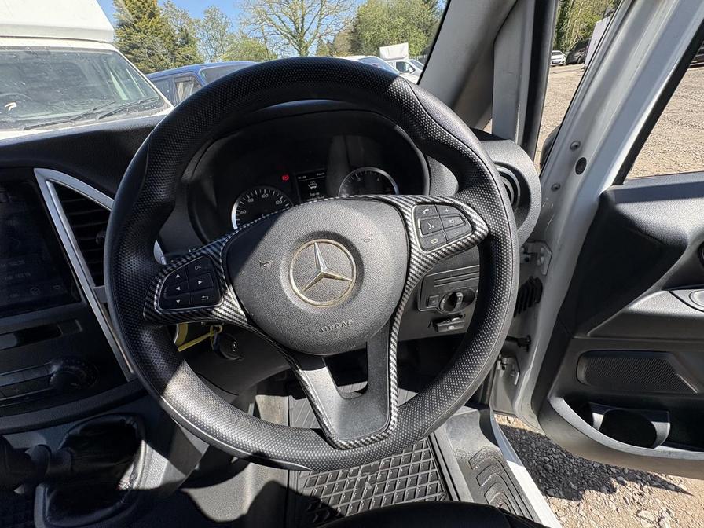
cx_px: 352
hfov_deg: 102.1
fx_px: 285
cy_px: 264
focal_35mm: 14
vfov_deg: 85.7
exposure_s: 1/533
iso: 64
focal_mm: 2.22
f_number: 2.2
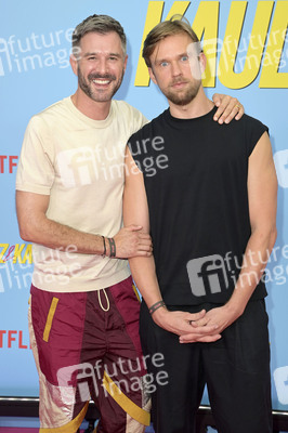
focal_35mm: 75
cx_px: 144
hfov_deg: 18.2
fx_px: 901
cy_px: 216
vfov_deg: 27.0
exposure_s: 1/125
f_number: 6.3
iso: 640
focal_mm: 75
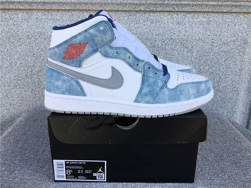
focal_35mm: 31
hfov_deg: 58.4
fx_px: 225
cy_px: 94
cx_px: 126
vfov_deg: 45.4
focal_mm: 3.3
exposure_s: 1/208
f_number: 2.4
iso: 25
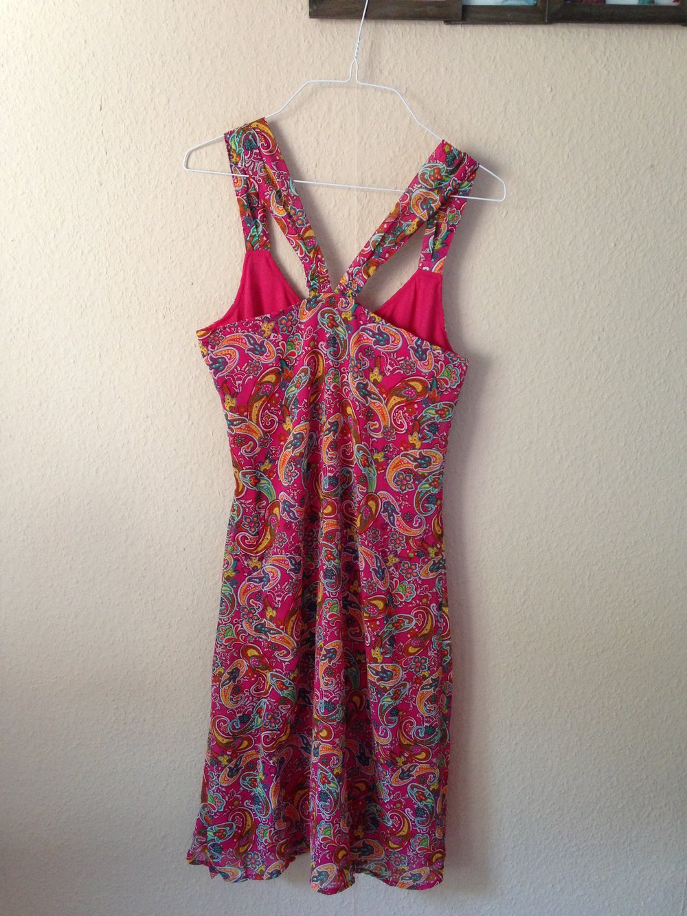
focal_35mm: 33
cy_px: 458
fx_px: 873
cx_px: 344
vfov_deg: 55.3
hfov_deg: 43.0
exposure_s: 1/20
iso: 200
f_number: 2.4
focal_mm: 4.12
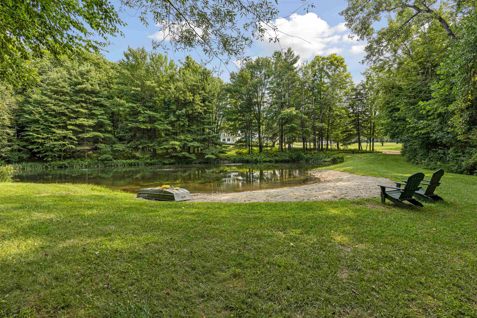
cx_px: 238
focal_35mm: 16
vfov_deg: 73.7
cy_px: 159
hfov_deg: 96.7
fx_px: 212
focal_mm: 16
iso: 250
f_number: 8
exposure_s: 1/250
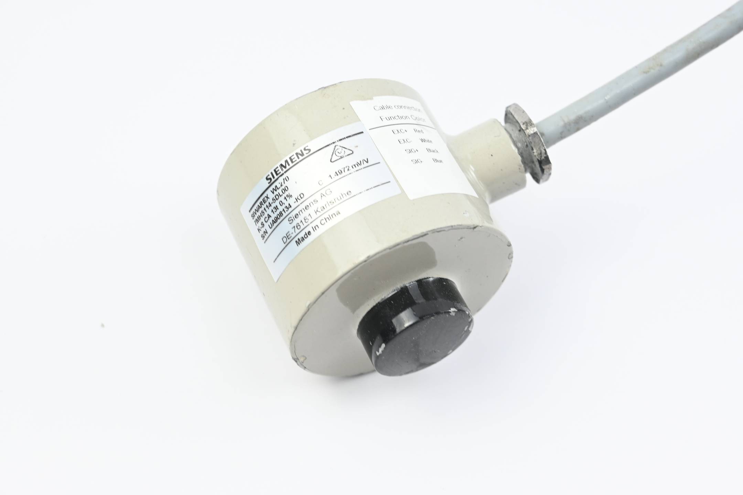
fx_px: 1300
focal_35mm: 63
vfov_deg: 21.6
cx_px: 372
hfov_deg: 31.9
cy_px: 248
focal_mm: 42
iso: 250
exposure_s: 1/60
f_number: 5.6
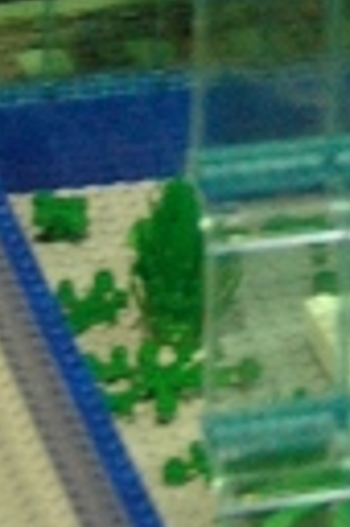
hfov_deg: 3.6
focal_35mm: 371
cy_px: -758
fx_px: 5425
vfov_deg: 5.4
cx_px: 1165
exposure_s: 1/13
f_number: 4.5
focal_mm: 31
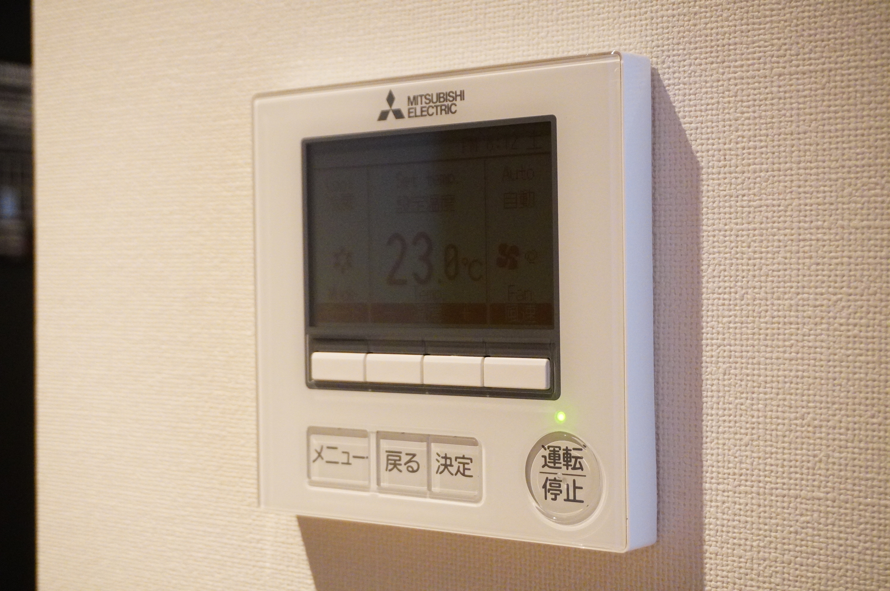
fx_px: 1334
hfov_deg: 36.9
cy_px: 296
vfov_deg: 25.0
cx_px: 445
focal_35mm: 54
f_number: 5.6
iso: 6400
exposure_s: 1/50
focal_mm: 36
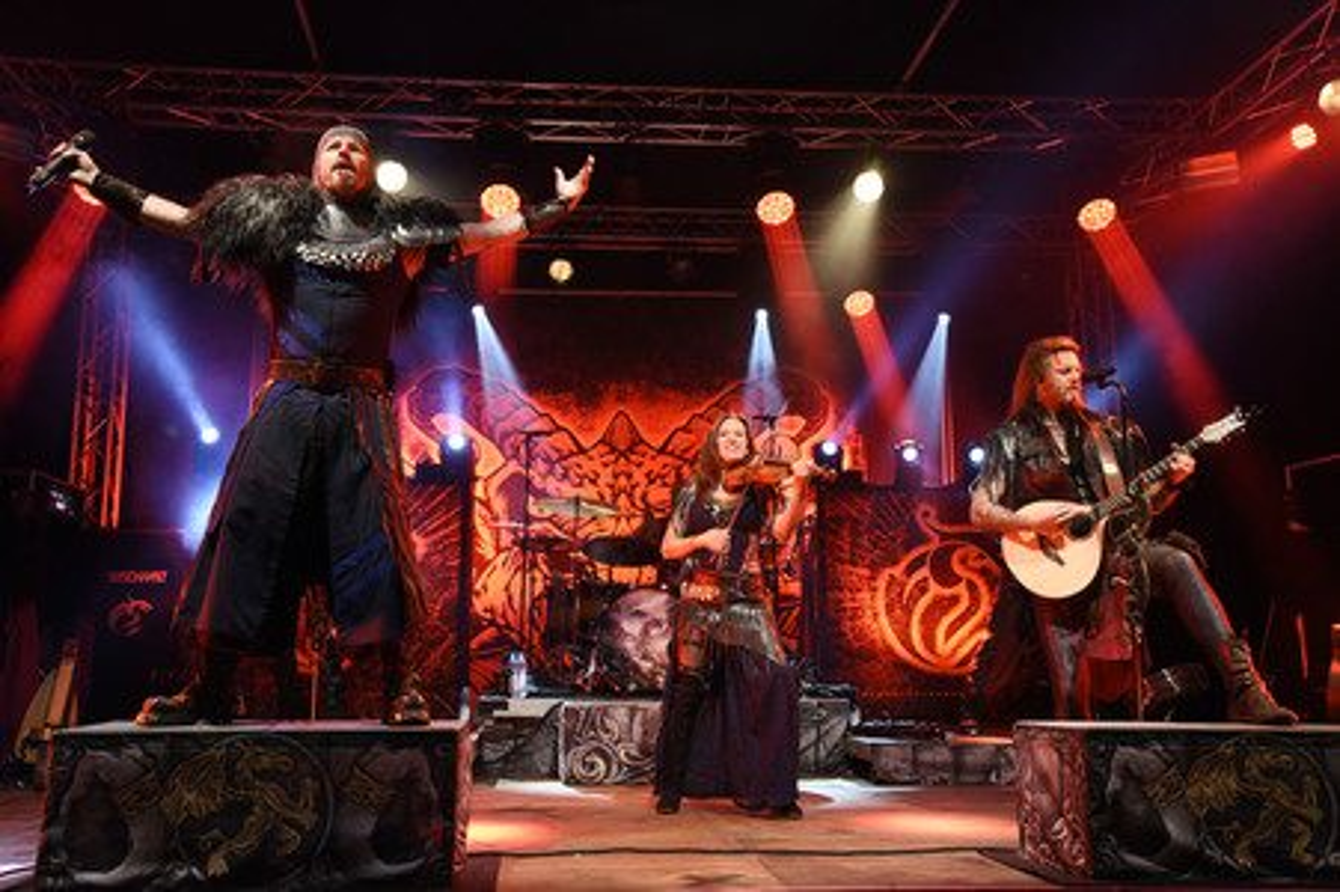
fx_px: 1265
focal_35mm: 34
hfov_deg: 55.8
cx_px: 670
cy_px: 446
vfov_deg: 38.8
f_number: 5.6
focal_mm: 34
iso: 1600
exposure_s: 1/60
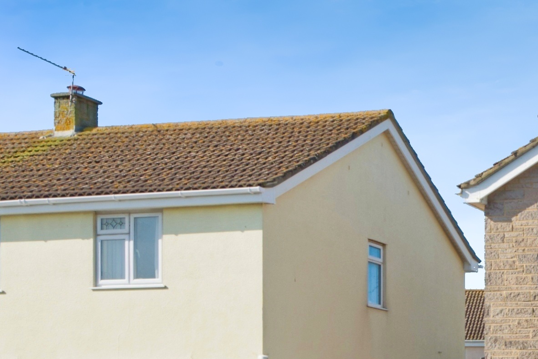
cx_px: 664
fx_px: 897
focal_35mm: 60
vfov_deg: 22.4
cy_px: 267
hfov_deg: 28.5
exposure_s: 1/500
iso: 400
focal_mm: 24
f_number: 9
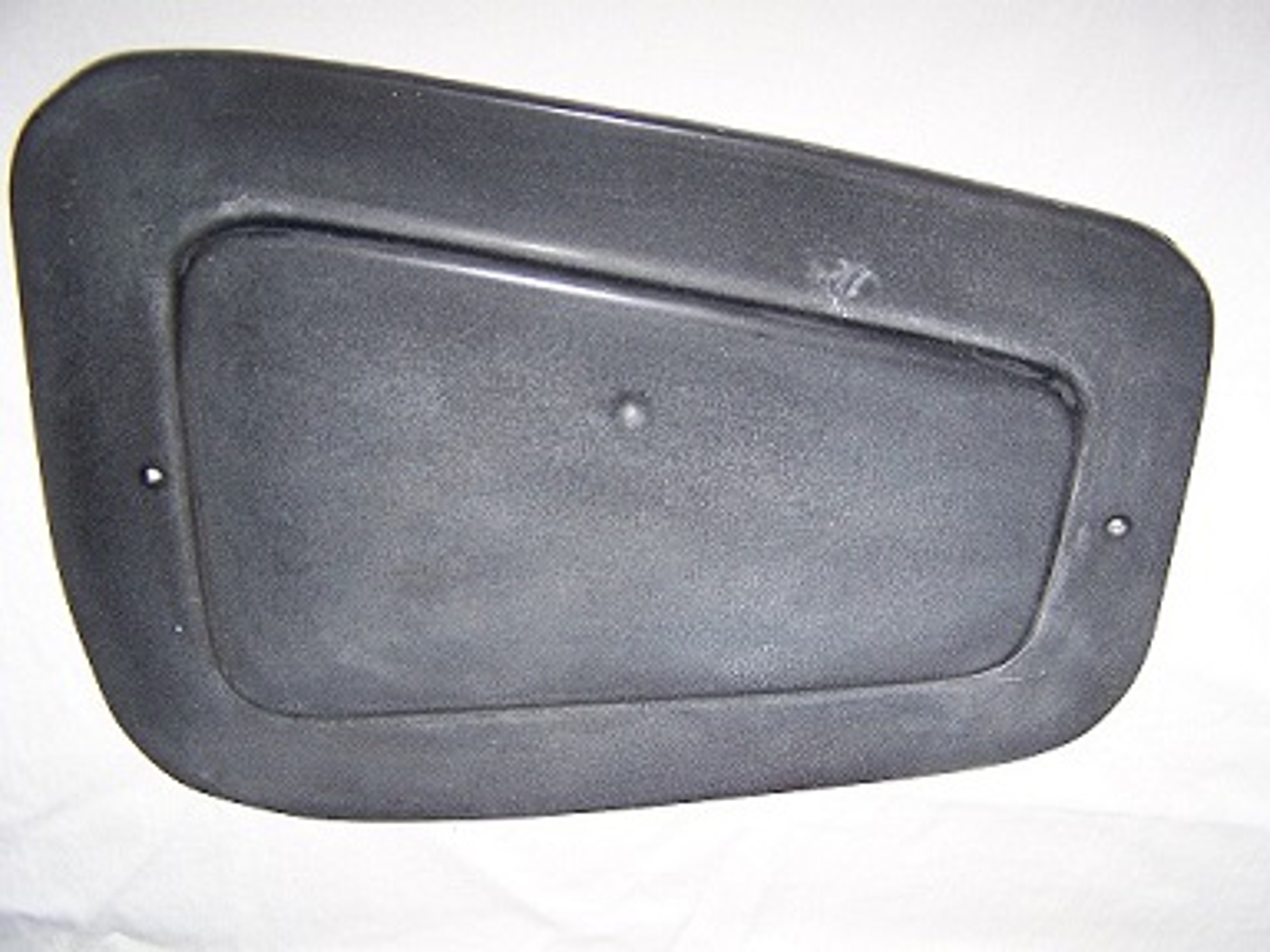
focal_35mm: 38
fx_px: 1394
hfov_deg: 49.0
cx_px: 635
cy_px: 476
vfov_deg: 37.7
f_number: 2.8
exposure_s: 1/60
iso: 160
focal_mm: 6.3
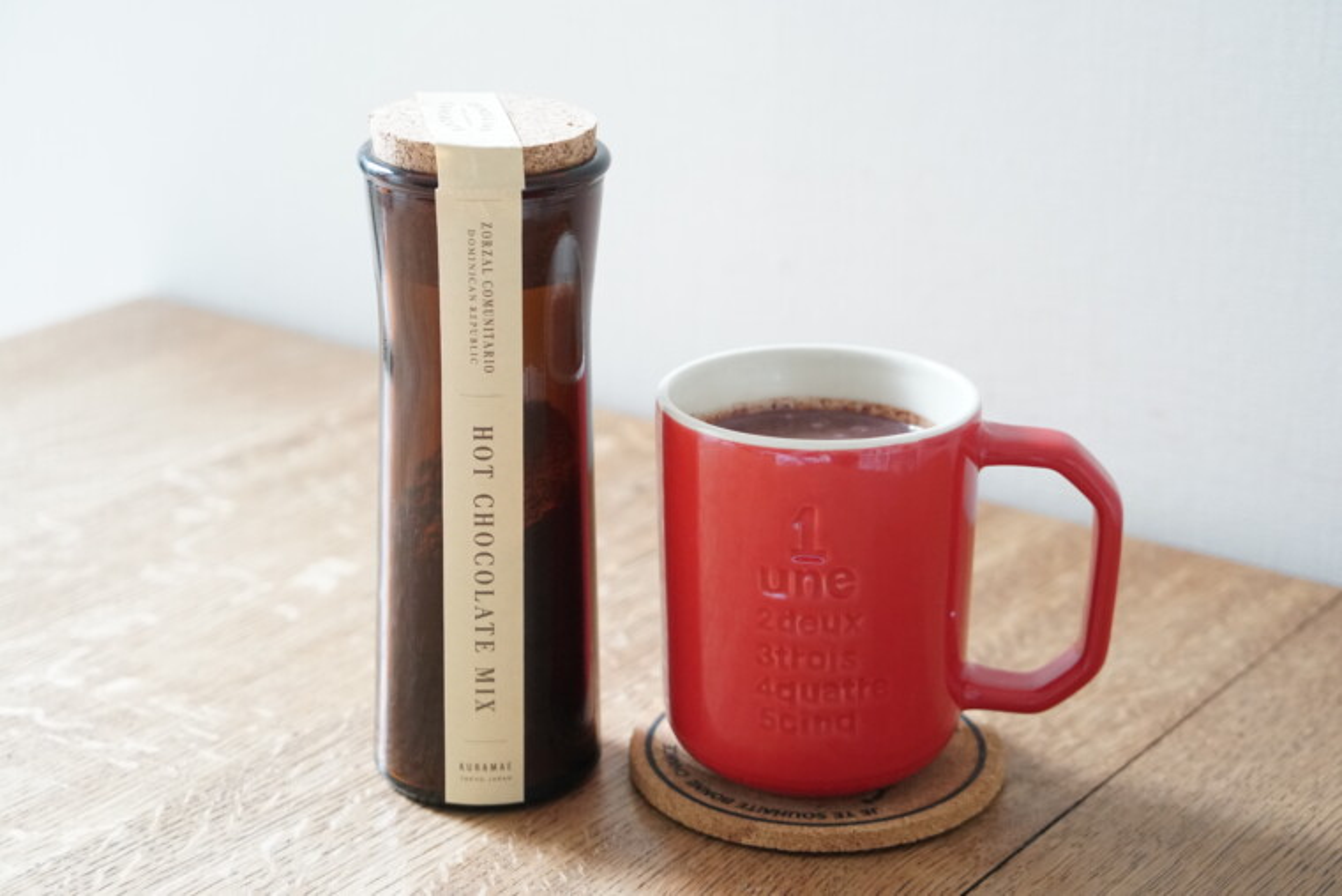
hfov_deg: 28.6
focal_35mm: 70
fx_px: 2628
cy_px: 448
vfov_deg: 19.3
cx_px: 671
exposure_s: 1/40
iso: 2000
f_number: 4
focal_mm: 47
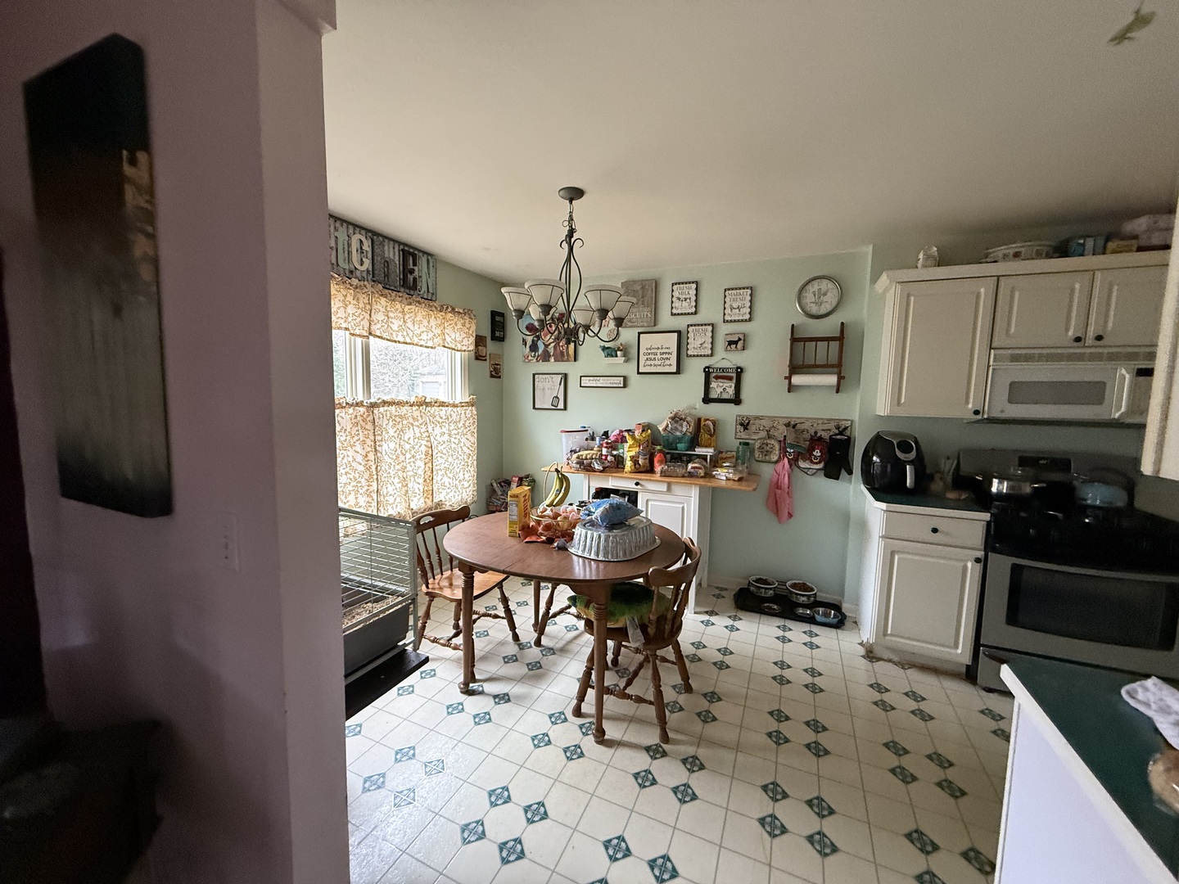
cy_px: 442
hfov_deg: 102.1
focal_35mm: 14
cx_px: 590
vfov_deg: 85.7
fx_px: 477
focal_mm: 2.22
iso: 400
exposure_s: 1/60
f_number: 2.2
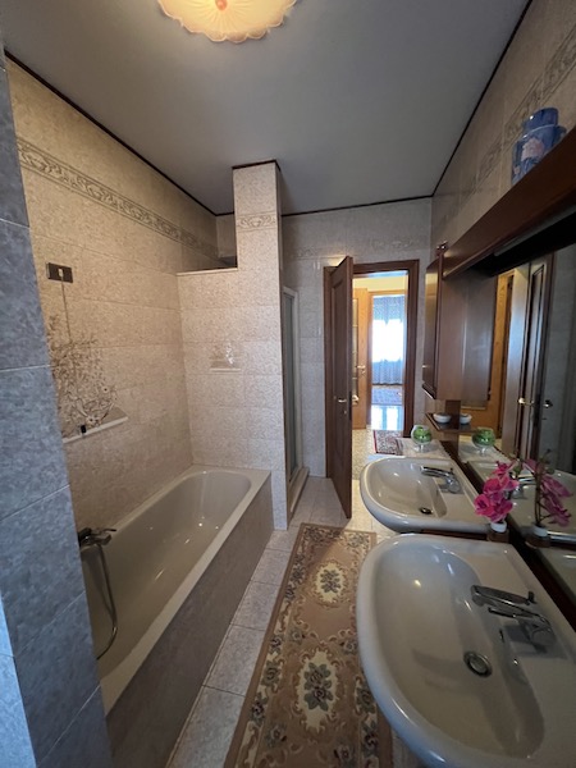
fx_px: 288
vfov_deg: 106.2
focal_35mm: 13
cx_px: 288
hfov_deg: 89.9
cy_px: 384
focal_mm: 1.57
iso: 800
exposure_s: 1/34
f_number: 1.8
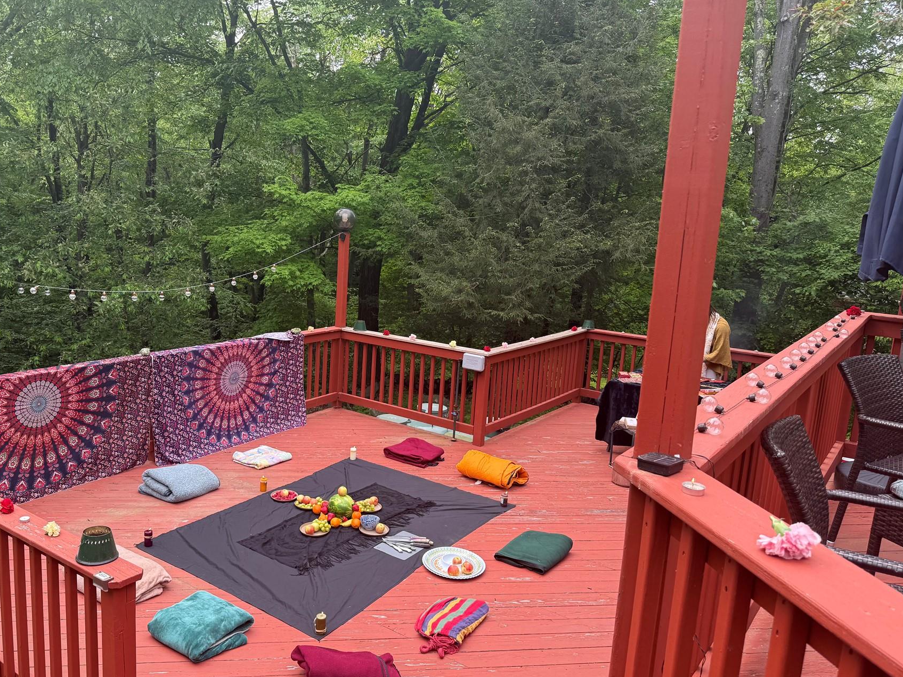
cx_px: 368
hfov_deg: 61.2
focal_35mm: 29
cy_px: 346
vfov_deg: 48.2
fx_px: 756
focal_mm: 6.76
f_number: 1.78
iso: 80
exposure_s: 1/237
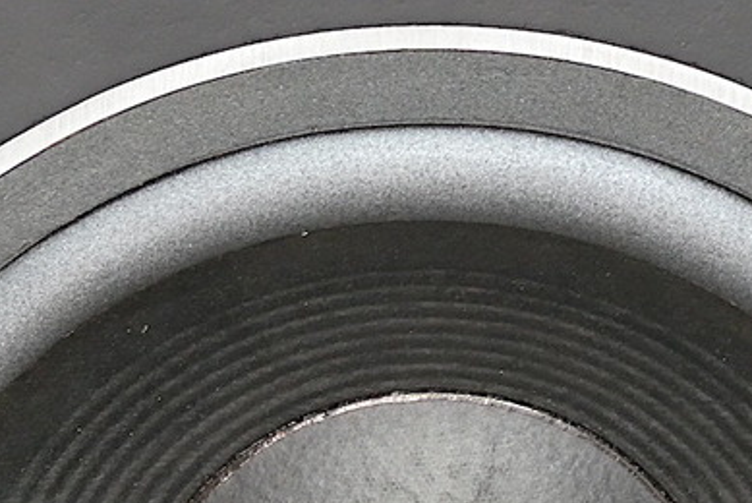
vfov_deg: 2.7
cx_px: 410
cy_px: 695
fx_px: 10724
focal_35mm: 513
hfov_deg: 4.0
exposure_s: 1/2
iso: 400
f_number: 6.3
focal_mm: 35.8
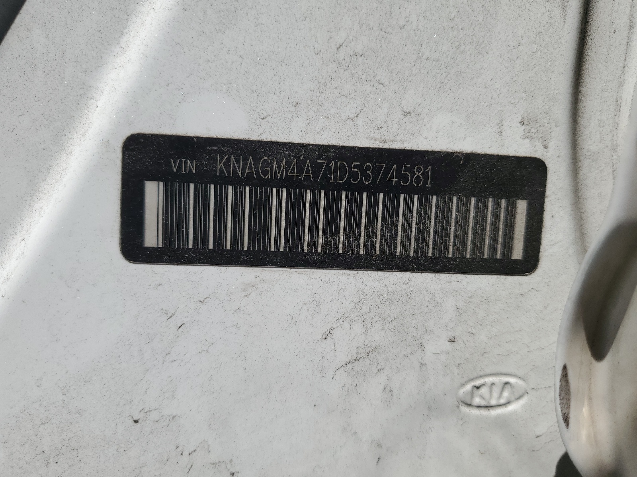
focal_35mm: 26
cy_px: 238
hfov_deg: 67.3
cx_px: 318
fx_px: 478
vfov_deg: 53.1
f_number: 1.5
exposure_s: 1/10000
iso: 50
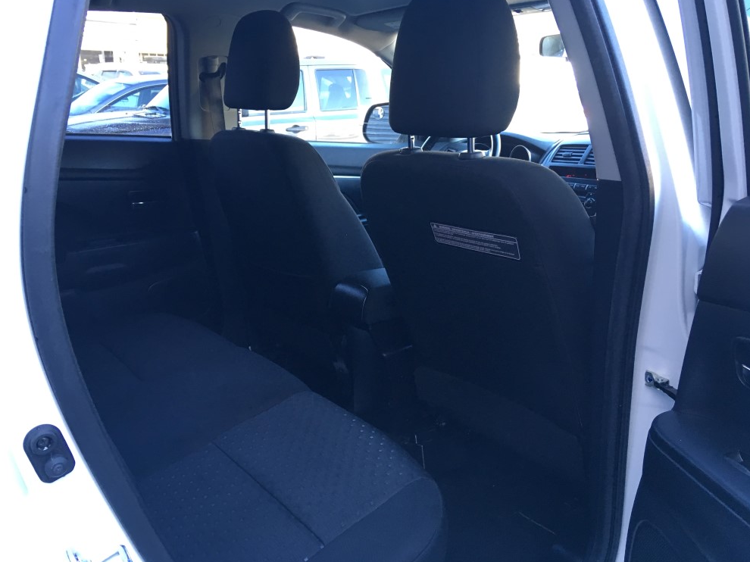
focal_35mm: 30
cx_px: 378
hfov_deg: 60.0
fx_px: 650
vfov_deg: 46.8
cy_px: 275
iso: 40
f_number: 2.2
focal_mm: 4.15
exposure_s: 1/30
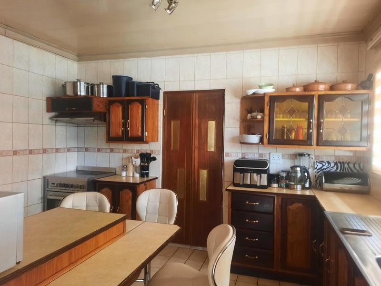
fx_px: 275
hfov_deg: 69.4
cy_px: 143
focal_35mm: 25
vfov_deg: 54.9
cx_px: 190
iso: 320
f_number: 2
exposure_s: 1/40
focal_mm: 4.6
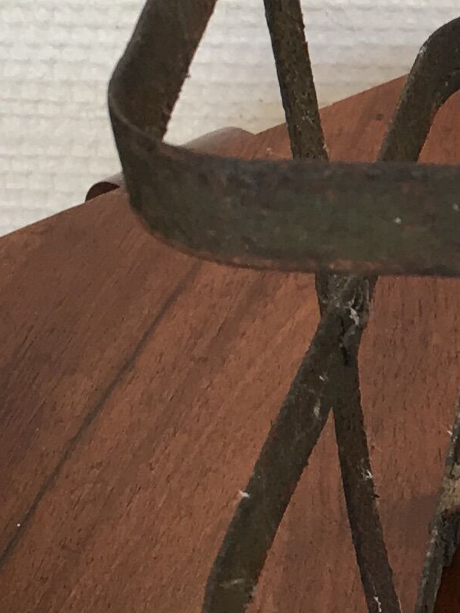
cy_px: 258
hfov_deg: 9.4
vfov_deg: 13.5
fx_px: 2586
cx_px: 994
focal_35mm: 146
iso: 32
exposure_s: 1/50
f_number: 2.2
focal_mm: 4.15
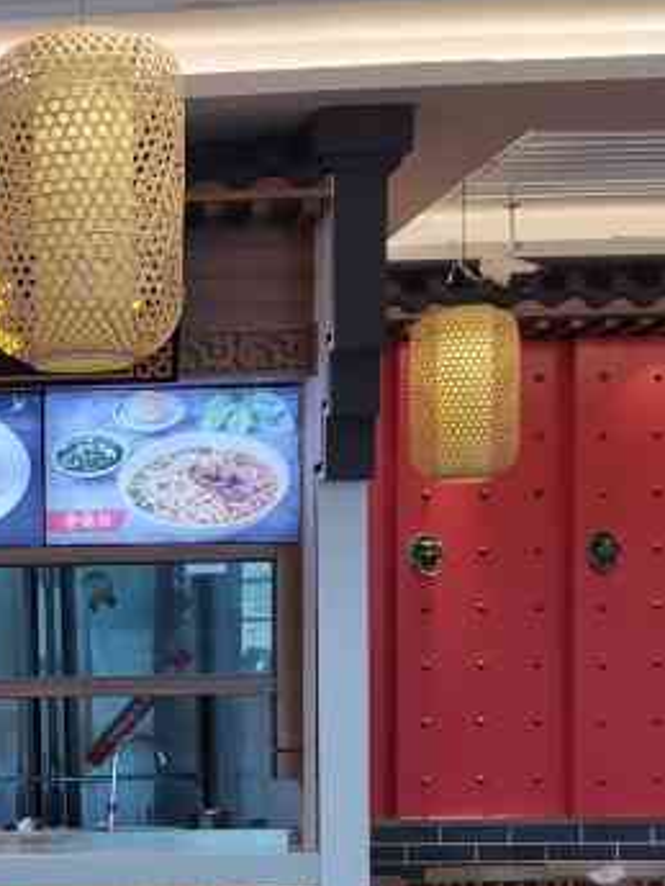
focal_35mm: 73
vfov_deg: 26.2
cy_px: 718
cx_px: -200
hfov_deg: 18.7
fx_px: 1869
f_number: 1.8
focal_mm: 4.75
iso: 50
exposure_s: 1/256
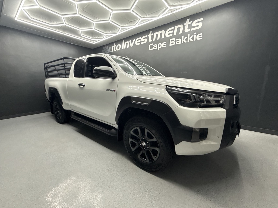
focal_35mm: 14
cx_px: 139
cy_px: 104
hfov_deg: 102.1
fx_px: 112
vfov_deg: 85.7
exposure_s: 1/100
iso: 160
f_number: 2.2
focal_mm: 2.22
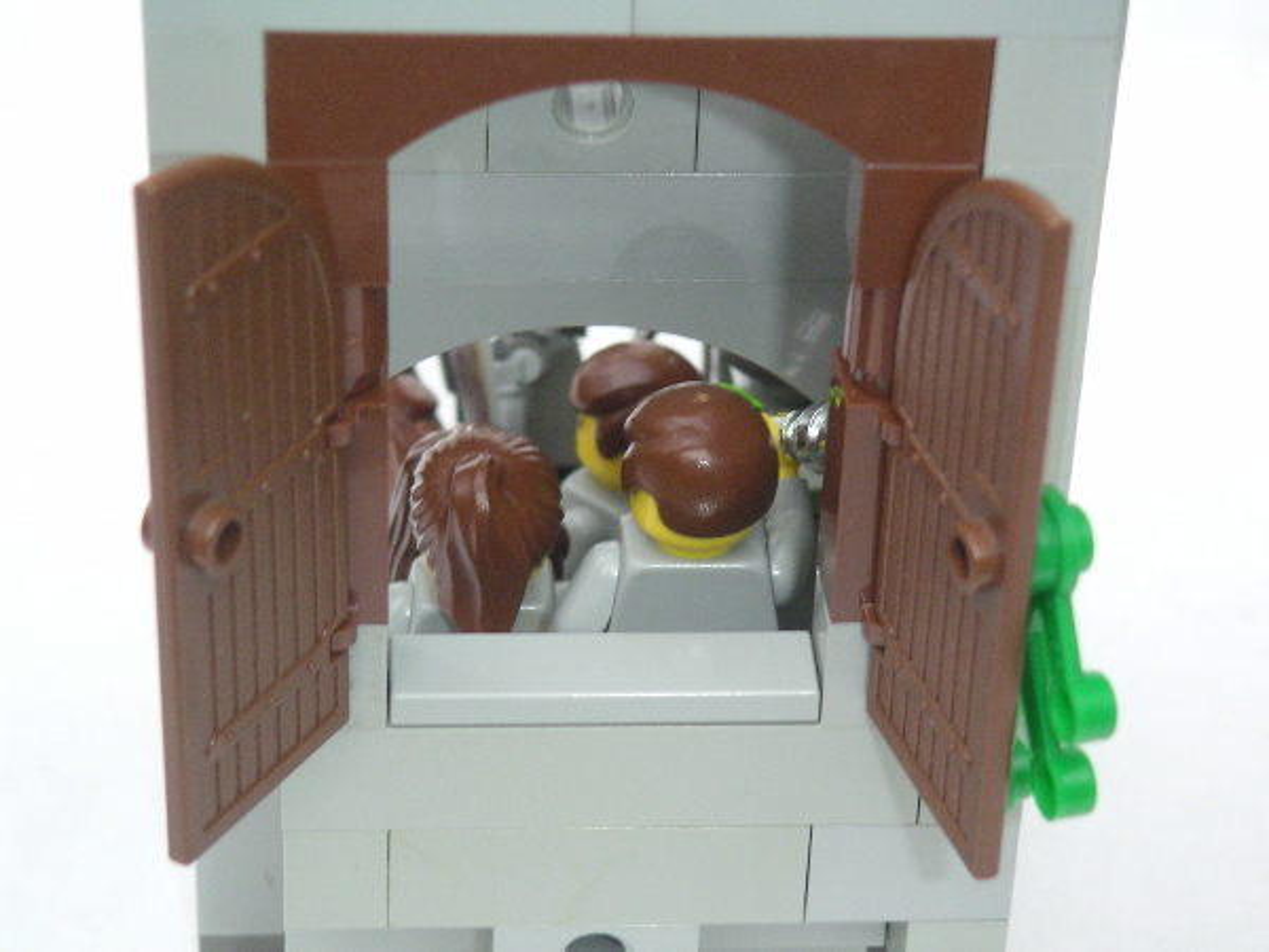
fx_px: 4069
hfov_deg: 17.7
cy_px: 476
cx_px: 634
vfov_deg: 13.3
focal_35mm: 111
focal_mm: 17.1
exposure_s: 1/111
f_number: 8
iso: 160
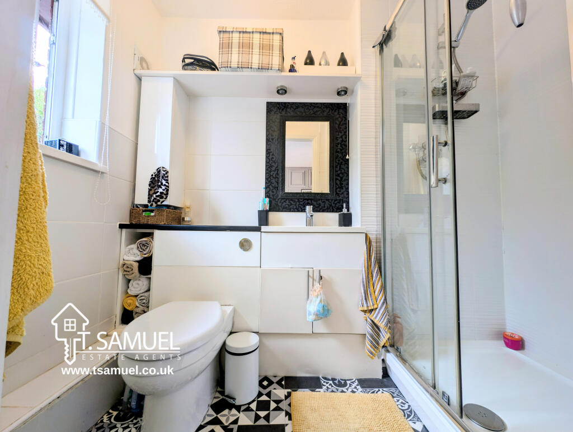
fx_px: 199
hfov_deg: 110.5
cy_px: 216
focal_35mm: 12
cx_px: 286
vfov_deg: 94.6
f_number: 1.95
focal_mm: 2.23
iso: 36
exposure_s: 1/72.4
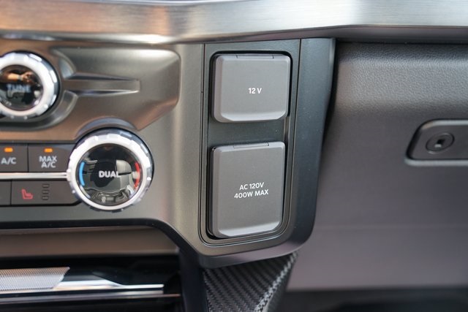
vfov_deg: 31.2
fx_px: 559
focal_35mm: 43
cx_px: 234
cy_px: 156
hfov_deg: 45.4
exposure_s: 1/60
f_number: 4
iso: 500
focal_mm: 43
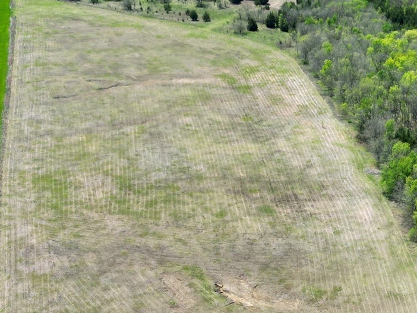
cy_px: 241
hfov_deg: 26.9
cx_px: 365
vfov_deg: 20.8
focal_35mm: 70
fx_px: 844
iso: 100
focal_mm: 6.72
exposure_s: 1/1500
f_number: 1.7
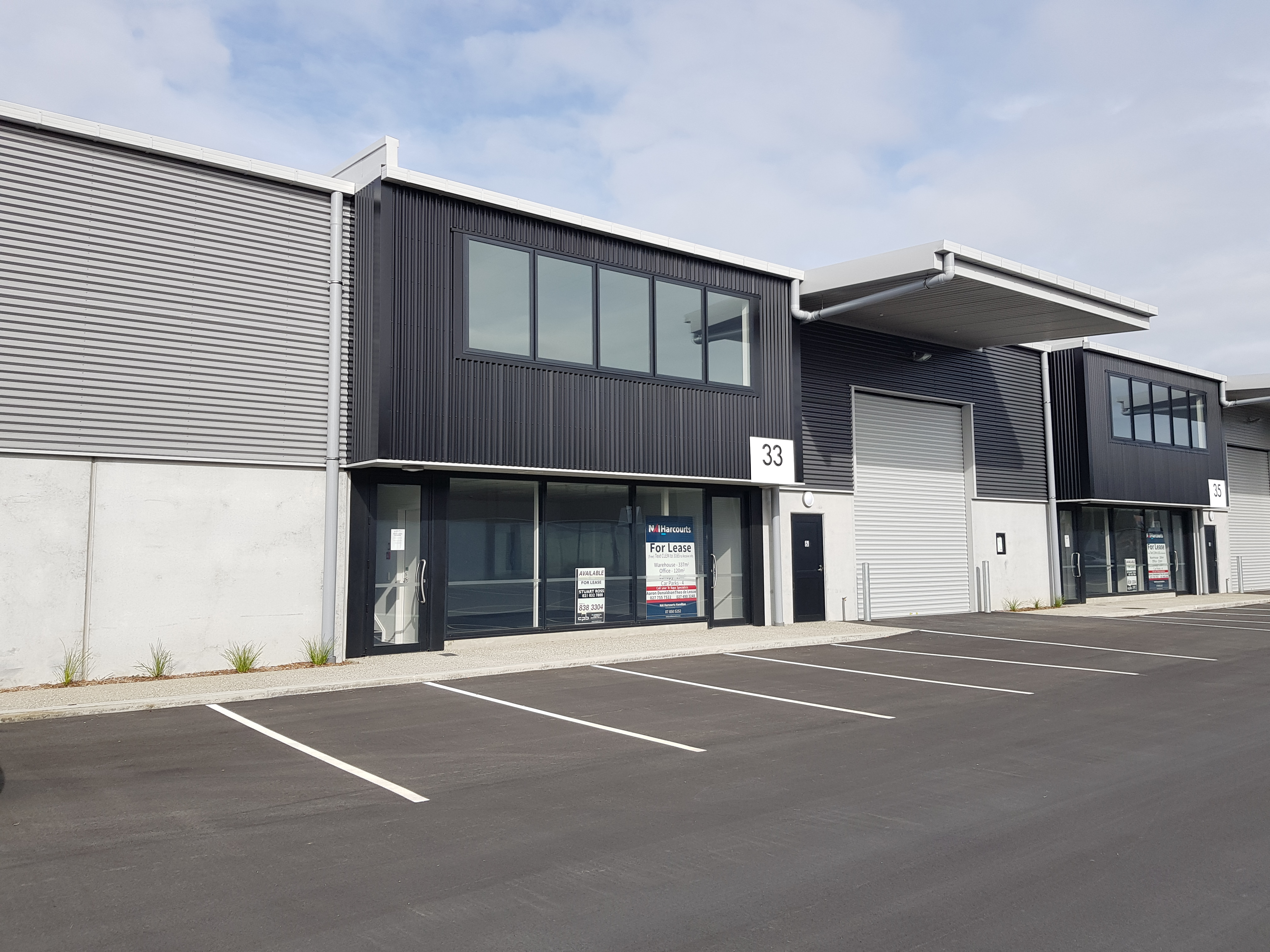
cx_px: 635
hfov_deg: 67.3
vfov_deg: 53.1
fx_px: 954
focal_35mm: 26
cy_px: 476
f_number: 1.7
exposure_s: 1/1676
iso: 40
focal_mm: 4.2
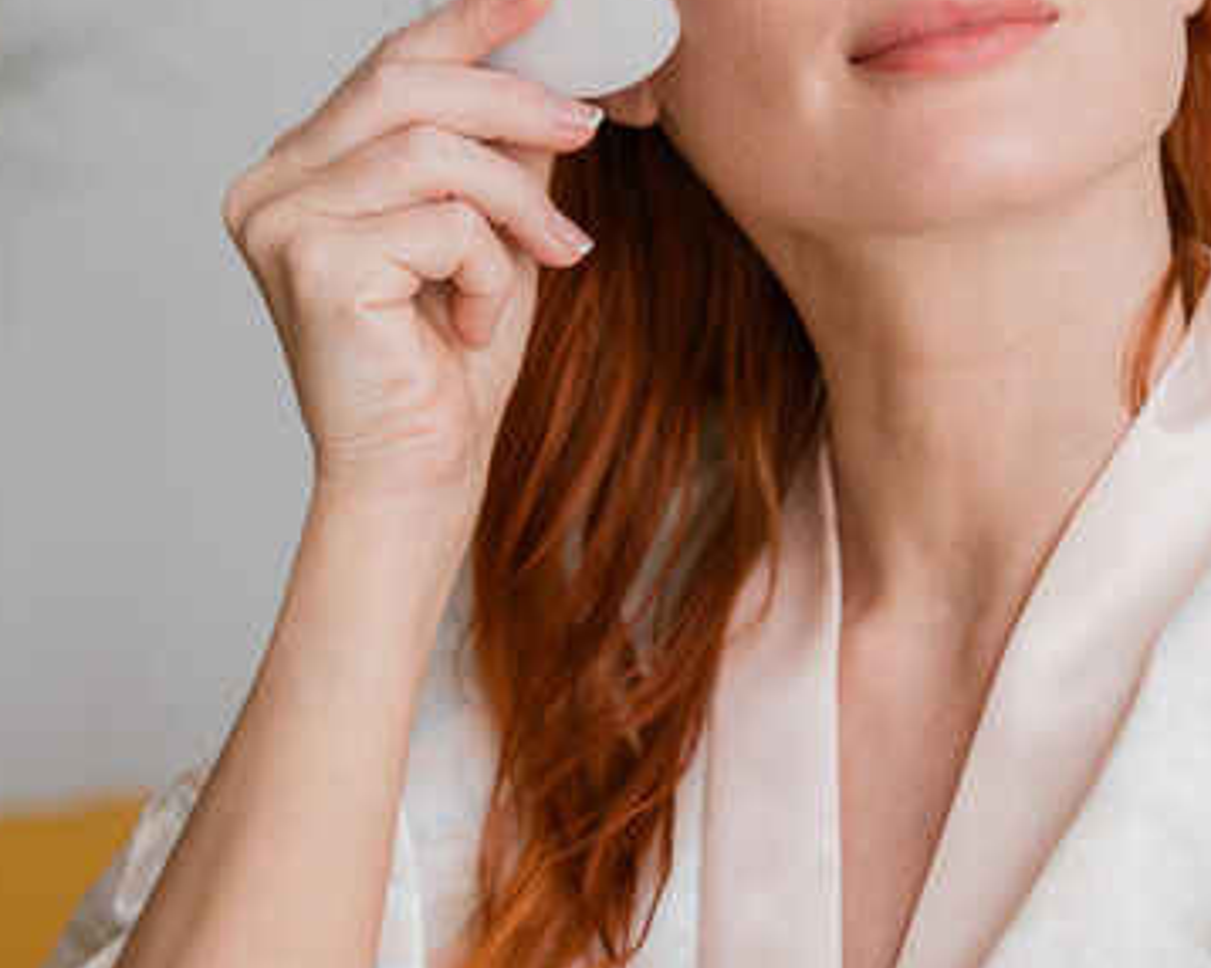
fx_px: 5158
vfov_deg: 10.7
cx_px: 844
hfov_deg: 13.4
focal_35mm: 144
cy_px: 208
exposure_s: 1/200
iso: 500
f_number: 2.8
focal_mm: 70
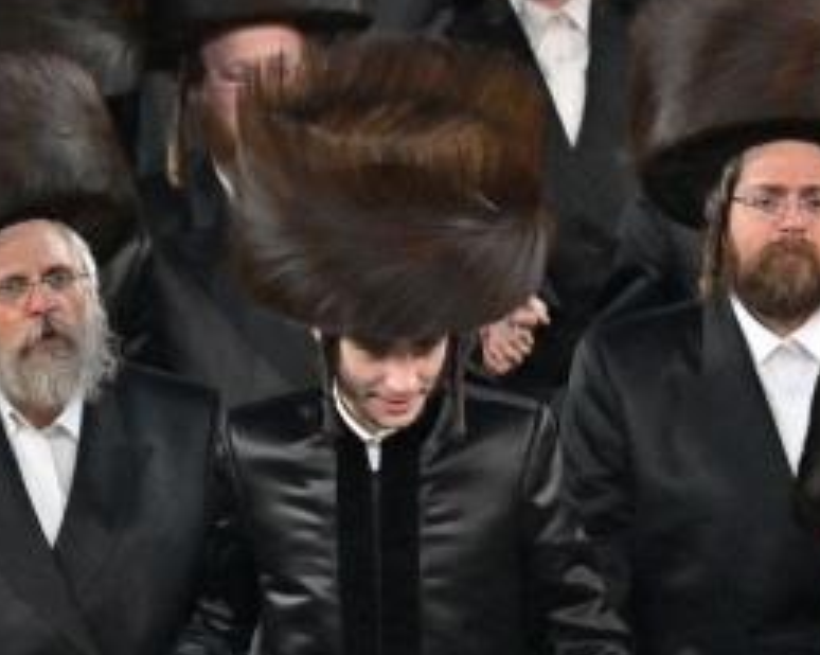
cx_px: 966
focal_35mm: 559
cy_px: 545
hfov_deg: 3.5
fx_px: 13556
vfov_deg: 2.8
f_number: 4
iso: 1250
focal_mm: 100
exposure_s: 1/320
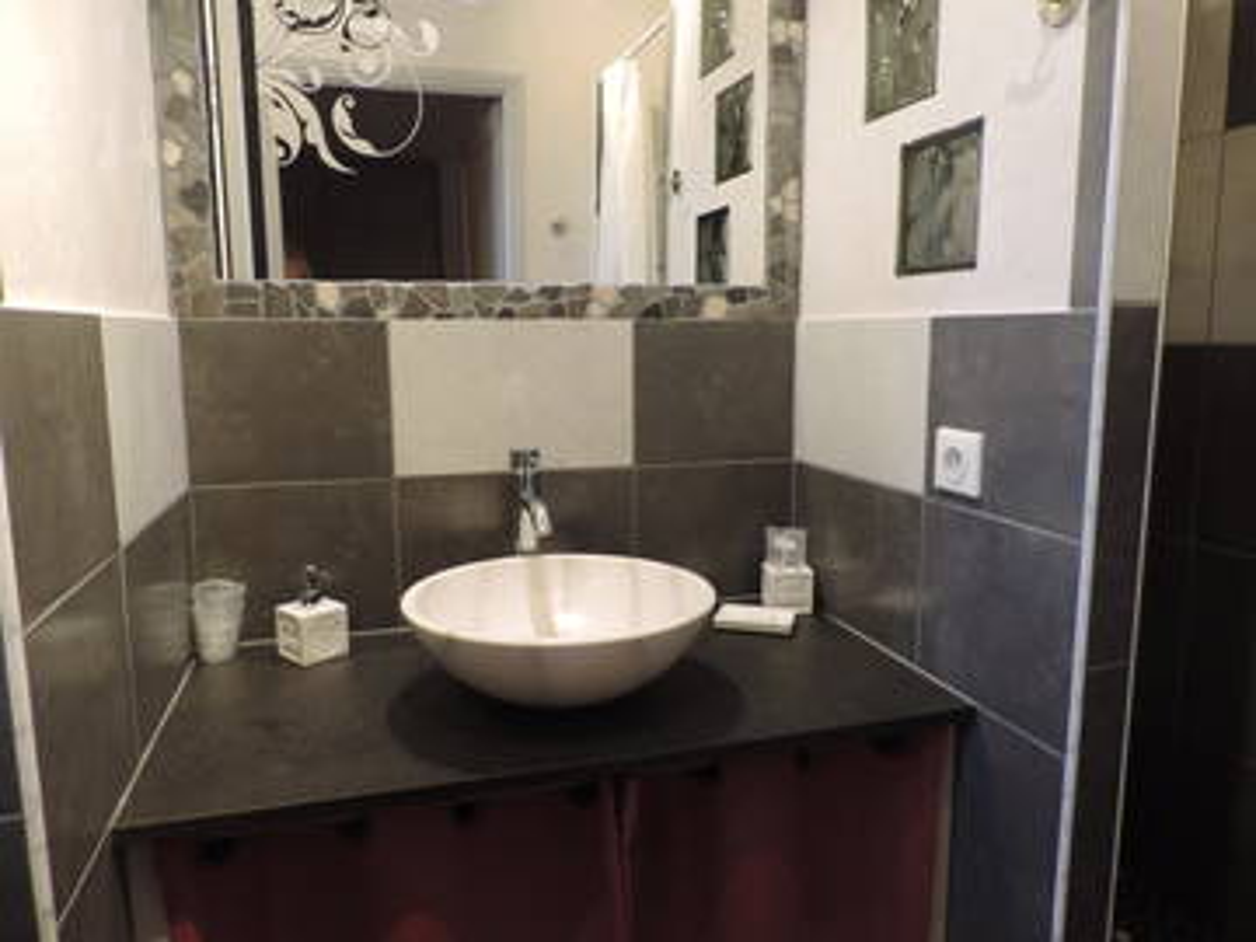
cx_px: 628
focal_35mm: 24
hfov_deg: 71.6
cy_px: 471
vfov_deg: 56.8
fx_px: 871
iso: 400
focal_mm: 4.3
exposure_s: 1/15
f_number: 3
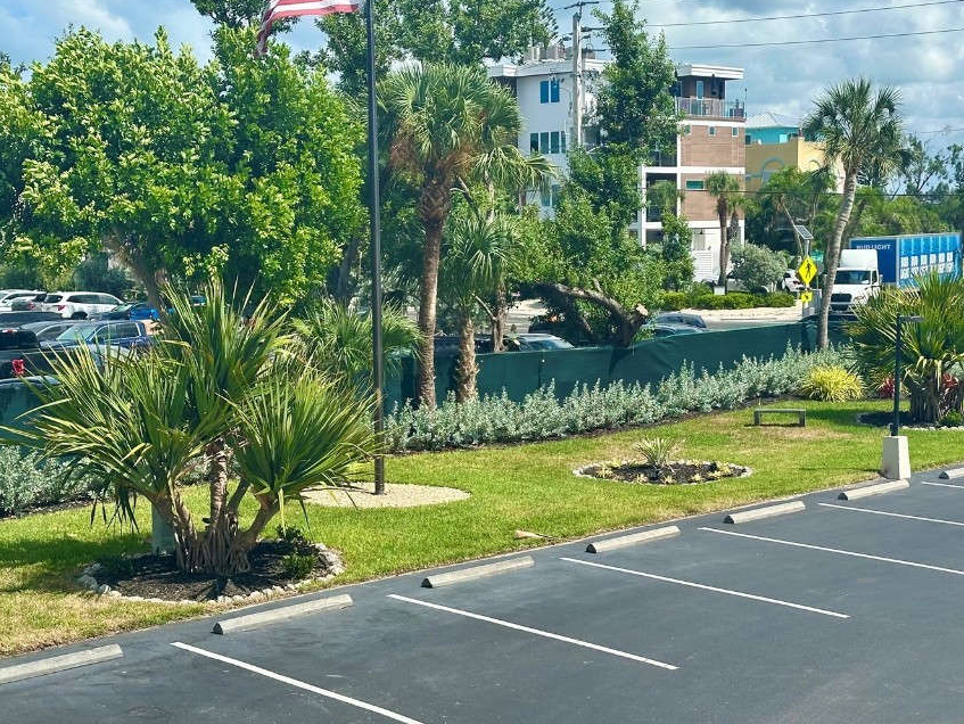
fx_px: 1616
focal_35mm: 58
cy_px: 423
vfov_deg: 25.2
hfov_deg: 33.1
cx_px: 566
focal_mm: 6.86
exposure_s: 1/3876
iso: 64
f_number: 1.78
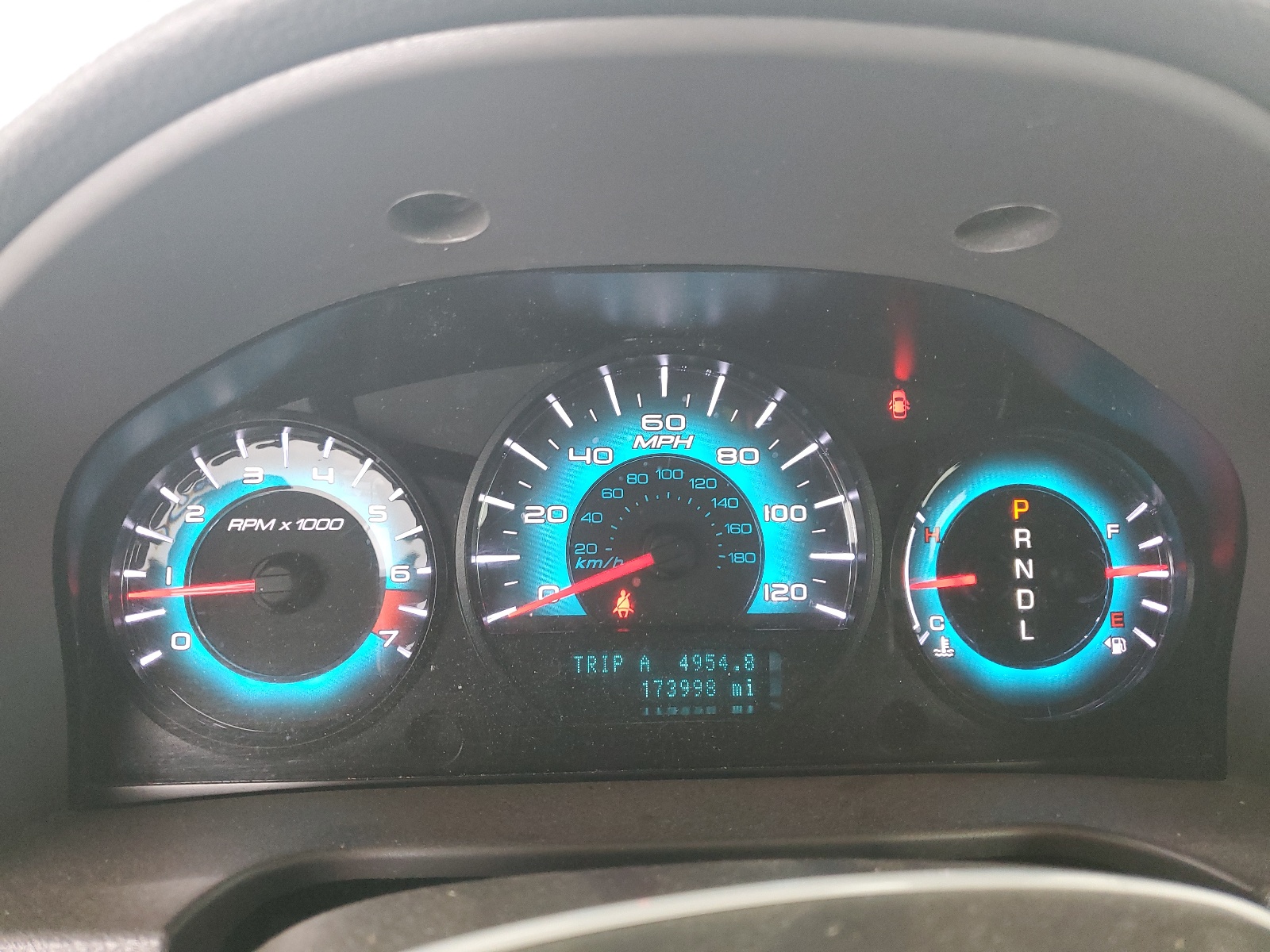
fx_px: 954
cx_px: 635
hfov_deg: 67.3
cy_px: 476
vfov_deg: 53.1
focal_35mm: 26
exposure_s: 1/50
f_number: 1.5
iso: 181
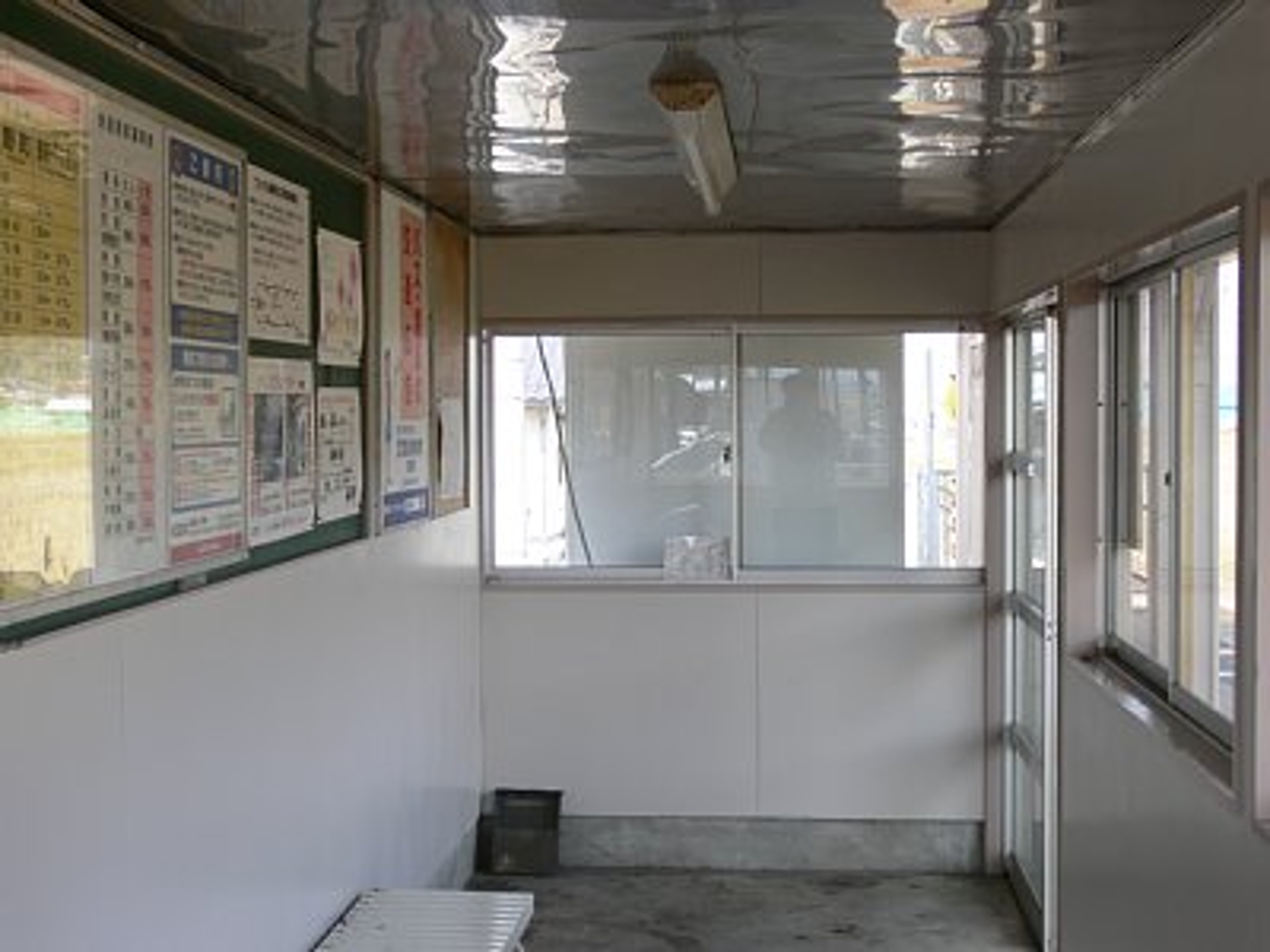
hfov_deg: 37.5
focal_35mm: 51
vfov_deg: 28.6
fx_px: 1871
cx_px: 635
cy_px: 476
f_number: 4
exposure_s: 1/80
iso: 80
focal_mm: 10.8
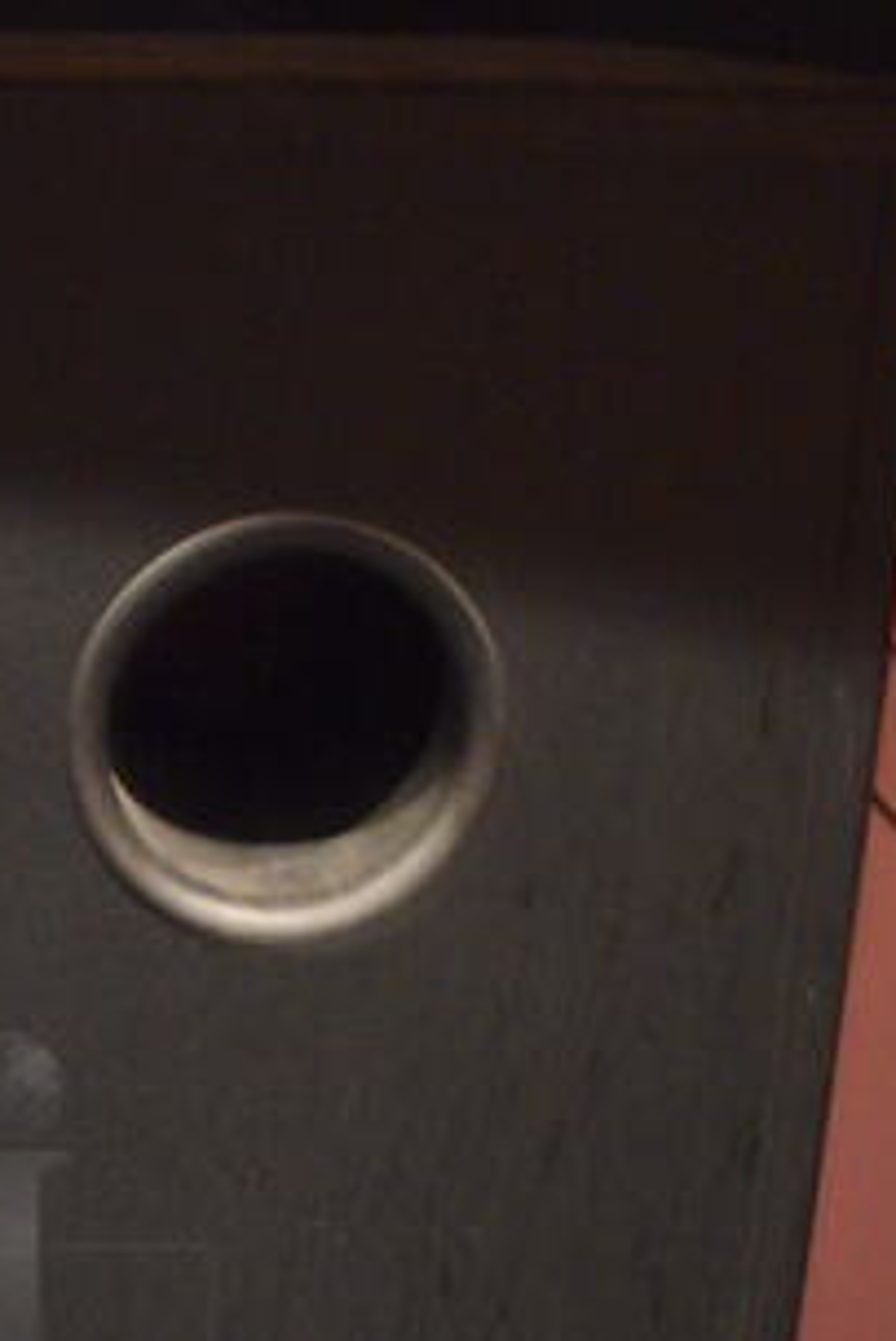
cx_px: -247
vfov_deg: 24.2
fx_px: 3020
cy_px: 1264
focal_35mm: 81
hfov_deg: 16.1
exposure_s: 1/5
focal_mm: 18
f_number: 3.5
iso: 3200
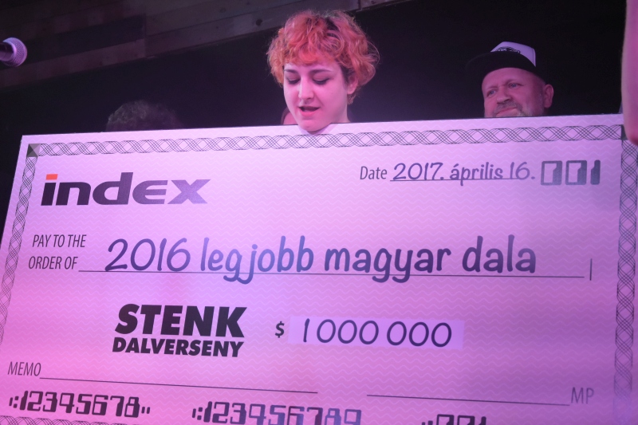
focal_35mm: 63
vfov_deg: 21.6
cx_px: 319
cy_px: 212
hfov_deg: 31.9
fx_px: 1116
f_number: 4.8
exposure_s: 1/800
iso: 3200
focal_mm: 42
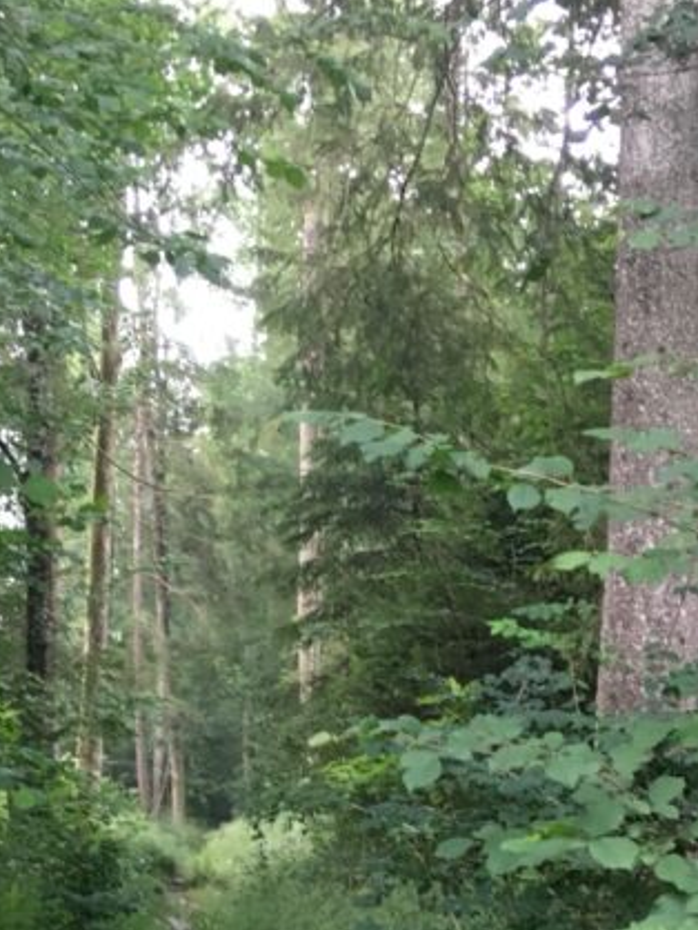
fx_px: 1907
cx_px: 136
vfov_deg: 26.4
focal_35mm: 71
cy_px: 841
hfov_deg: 20.5
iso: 160
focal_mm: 4.15
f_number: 2.2
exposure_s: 1/33
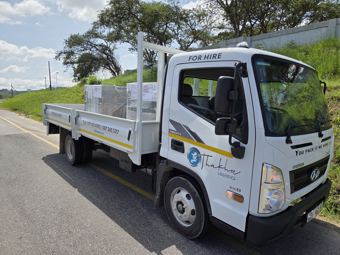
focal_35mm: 23
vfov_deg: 58.9
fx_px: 226
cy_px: 128
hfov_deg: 73.9
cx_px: 170
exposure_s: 1/5004
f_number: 1.8
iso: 80
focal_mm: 5.4
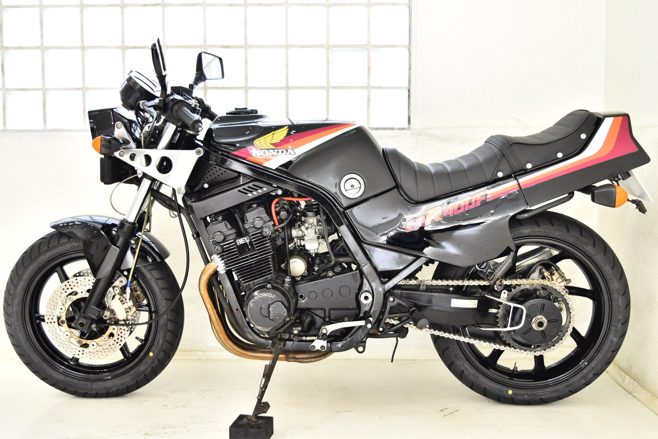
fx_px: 740
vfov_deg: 33.0
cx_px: 329
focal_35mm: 40
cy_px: 220
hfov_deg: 47.9
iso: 160
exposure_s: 1/20
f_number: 4
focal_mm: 27
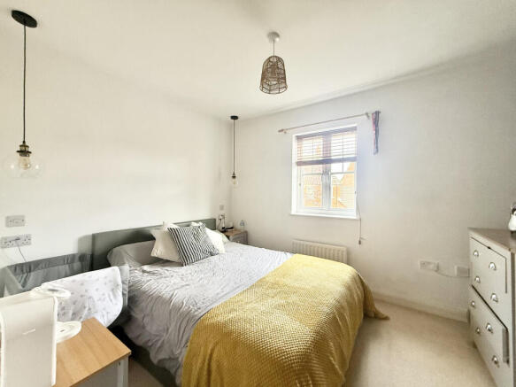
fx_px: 209
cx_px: 258
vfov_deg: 85.7
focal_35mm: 14
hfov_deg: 102.1
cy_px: 194
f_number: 2.2
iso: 200
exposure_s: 1/99
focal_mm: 2.22
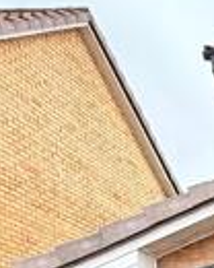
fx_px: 855
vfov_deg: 15.9
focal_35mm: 108
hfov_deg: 11.2
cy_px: 437
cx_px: 558
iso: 64
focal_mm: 2.22
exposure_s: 1/117
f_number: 2.2
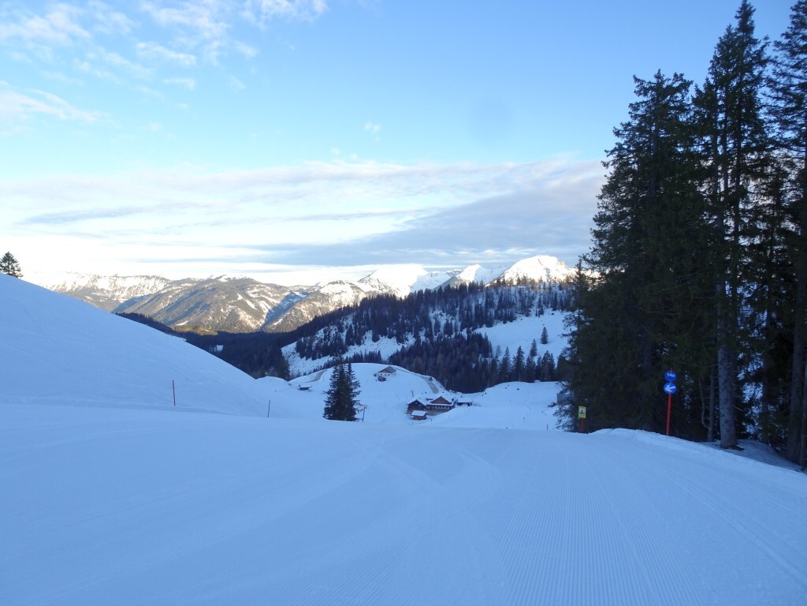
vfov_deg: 56.8
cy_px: 303
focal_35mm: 24
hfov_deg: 71.6
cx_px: 404
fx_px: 560
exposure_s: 1/250
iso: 80
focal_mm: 4.1
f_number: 3.5
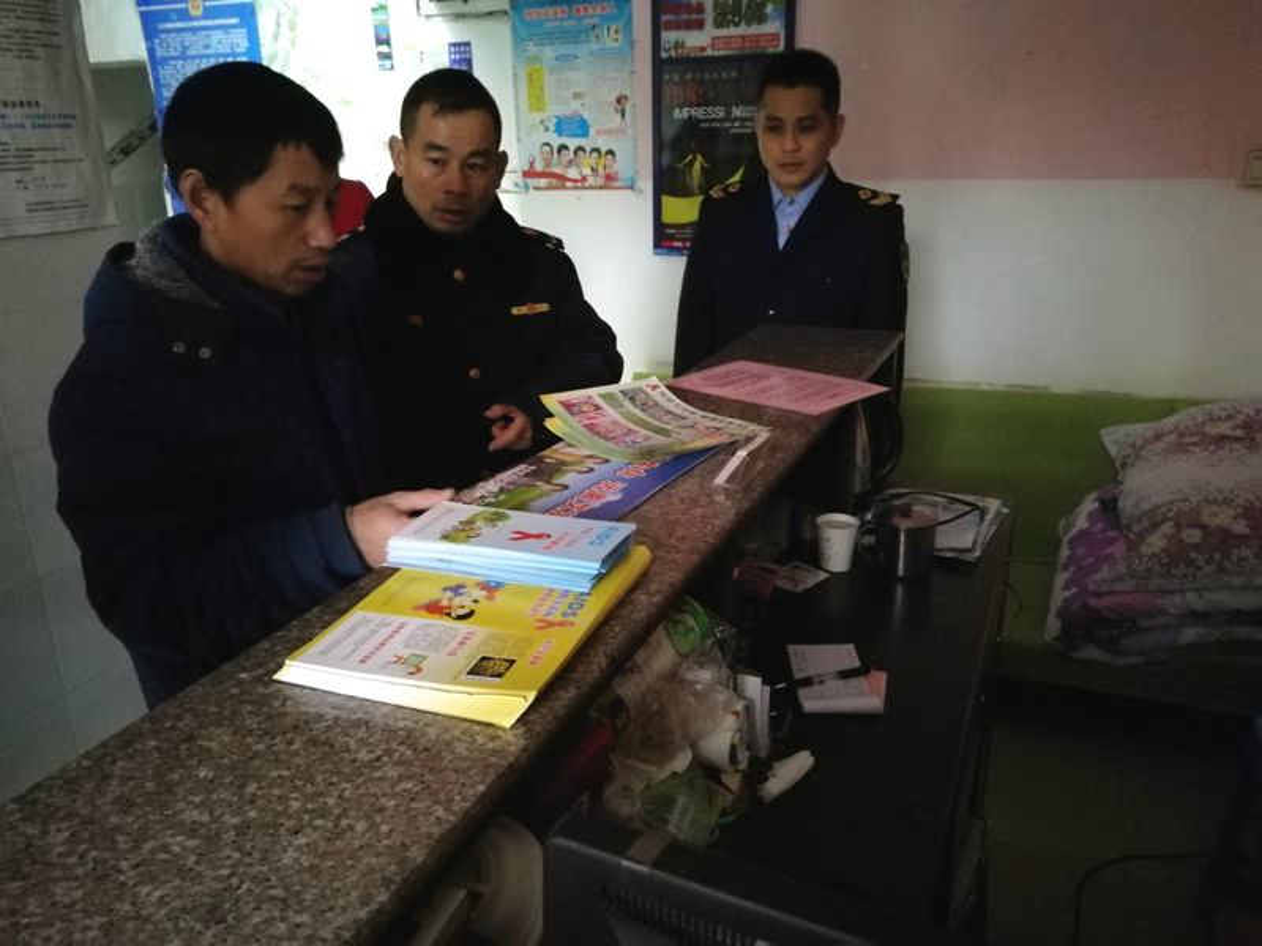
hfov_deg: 65.3
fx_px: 984
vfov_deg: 51.4
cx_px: 631
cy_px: 473
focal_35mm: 27
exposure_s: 1/16.7
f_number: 2.2
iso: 2000
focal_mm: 3.95
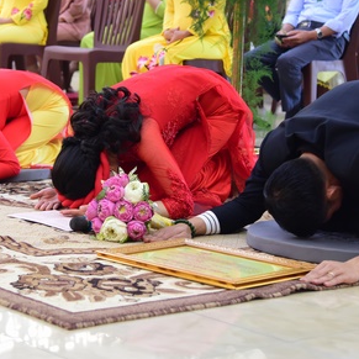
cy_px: 111
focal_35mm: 110
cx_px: 84
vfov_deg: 15.8
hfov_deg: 15.8
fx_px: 1291
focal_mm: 58
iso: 1600
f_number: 4
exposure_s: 1/50
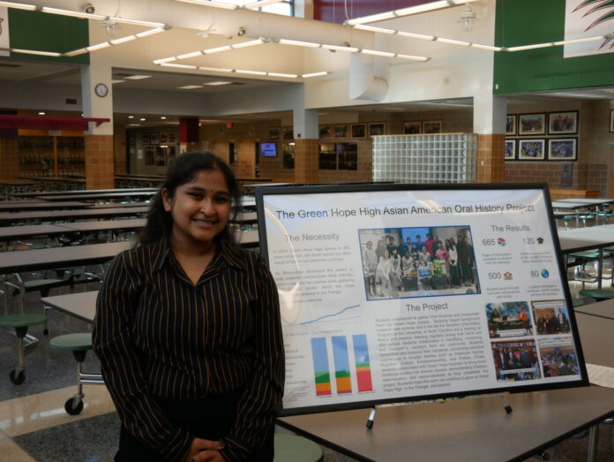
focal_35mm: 40
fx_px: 710
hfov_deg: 46.8
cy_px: 231
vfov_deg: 36.0
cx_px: 307
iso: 400
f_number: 4.1
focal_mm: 20
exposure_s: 1/60
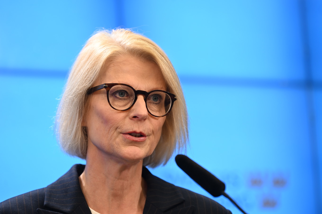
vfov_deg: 6.9
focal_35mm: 200
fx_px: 1788
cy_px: 107
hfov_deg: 10.3
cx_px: 161
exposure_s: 1/125
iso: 640
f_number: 3.5
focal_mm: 200
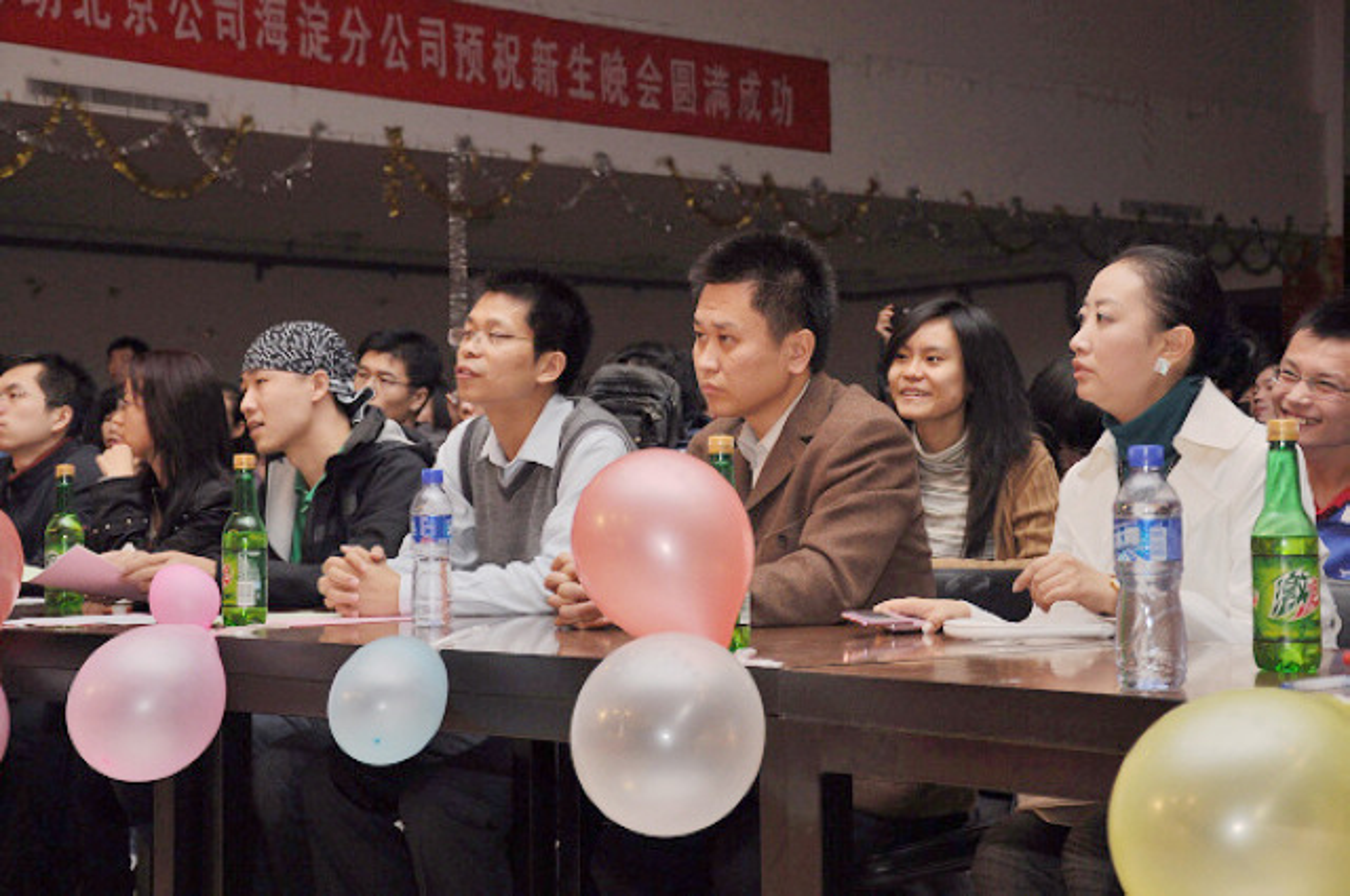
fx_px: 2528
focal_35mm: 68
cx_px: 675
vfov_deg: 20.1
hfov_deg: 29.9
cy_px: 448
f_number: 4.8
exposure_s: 1/60
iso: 400
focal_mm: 45
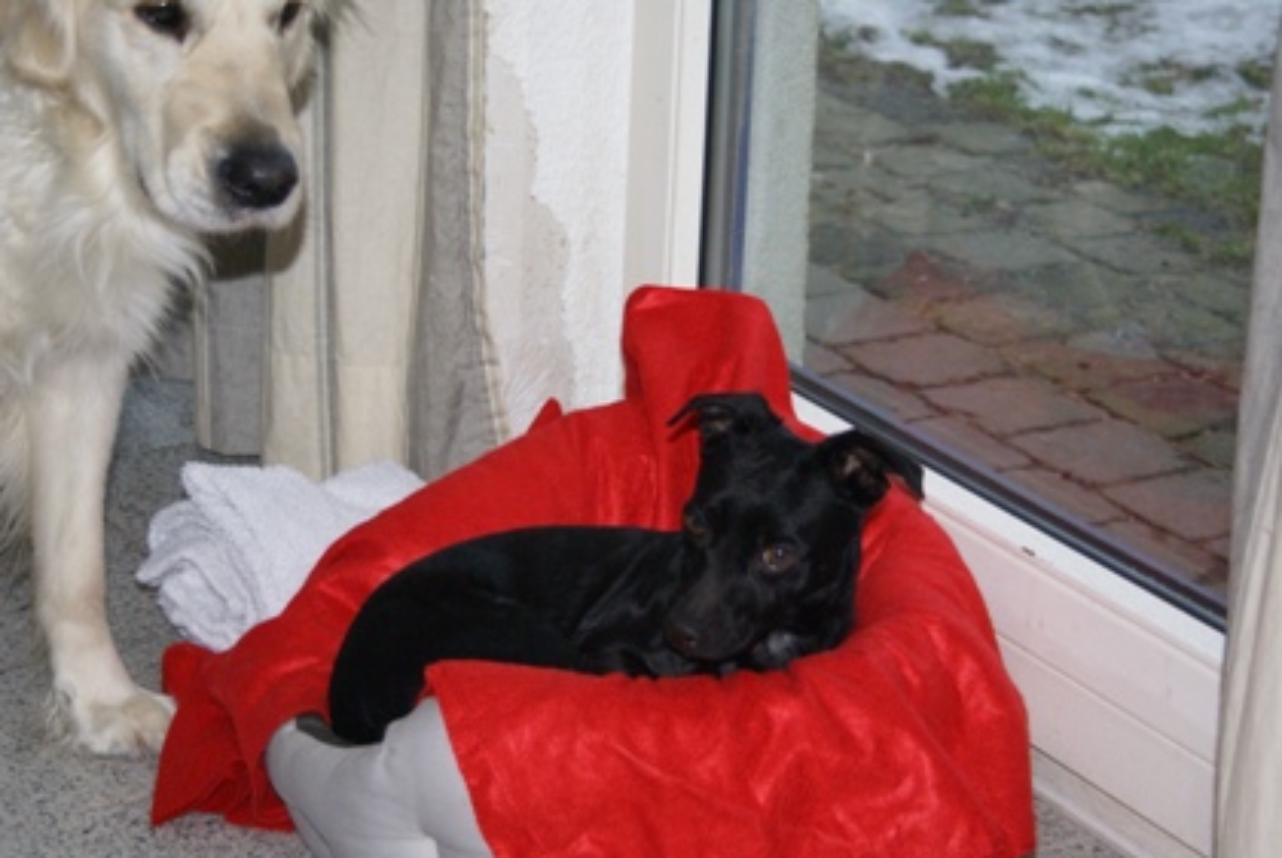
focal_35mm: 105
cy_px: 429
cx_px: 641
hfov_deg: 19.4
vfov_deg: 13.1
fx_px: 3743
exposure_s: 1/100
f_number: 5.6
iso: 400
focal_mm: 70
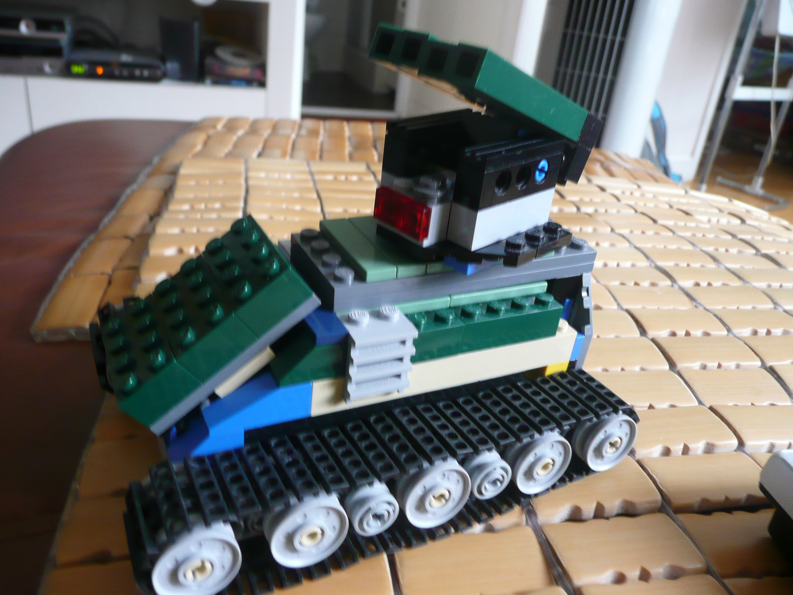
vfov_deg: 49.7
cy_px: 298
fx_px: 641
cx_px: 396
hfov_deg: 63.4
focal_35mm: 28
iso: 200
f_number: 3.3
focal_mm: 4.6
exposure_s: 1/15
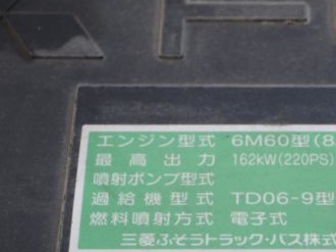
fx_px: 1581
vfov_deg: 9.1
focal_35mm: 163
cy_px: 189
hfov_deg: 12.1
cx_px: 244
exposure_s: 1/200
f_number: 5.6
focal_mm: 42
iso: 160
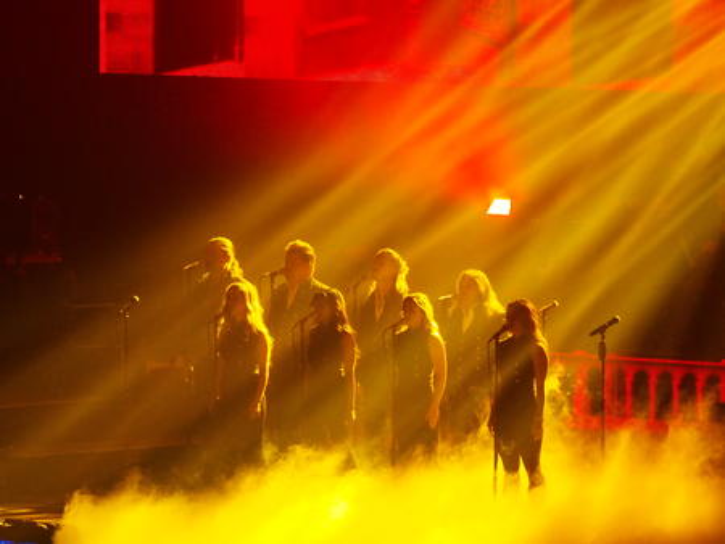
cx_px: 362
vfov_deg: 5.0
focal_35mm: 300
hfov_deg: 6.6
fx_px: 6287
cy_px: 272
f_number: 2.8
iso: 800
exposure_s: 1/125
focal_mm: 64.3
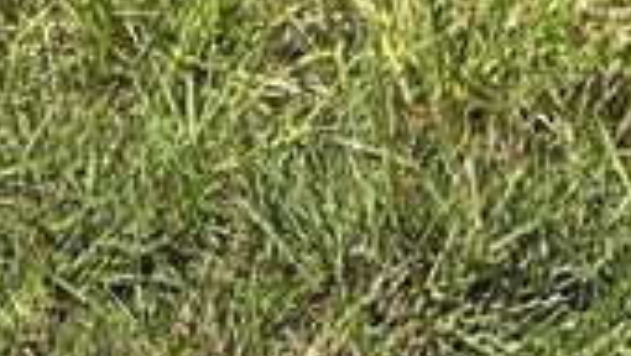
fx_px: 3349
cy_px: -1843
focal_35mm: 200
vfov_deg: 4.5
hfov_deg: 9.4
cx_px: 1603
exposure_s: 1/5882
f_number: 1.5
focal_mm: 5.7
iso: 50
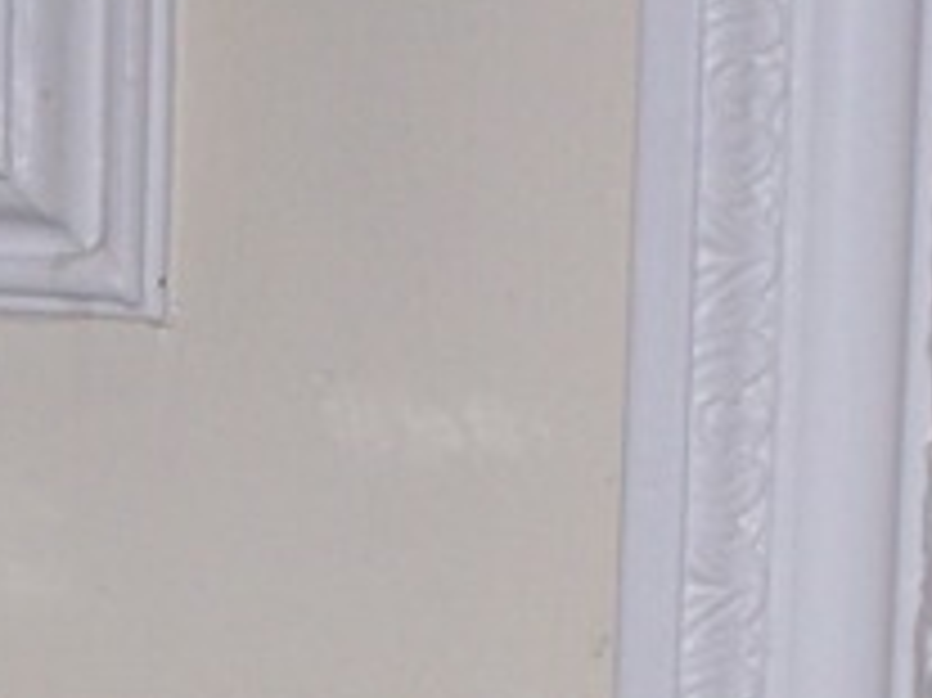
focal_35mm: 304
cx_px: -243
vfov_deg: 4.8
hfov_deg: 6.5
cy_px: 1270
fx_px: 8180
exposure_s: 1/80
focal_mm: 13.7
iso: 80
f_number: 3.2
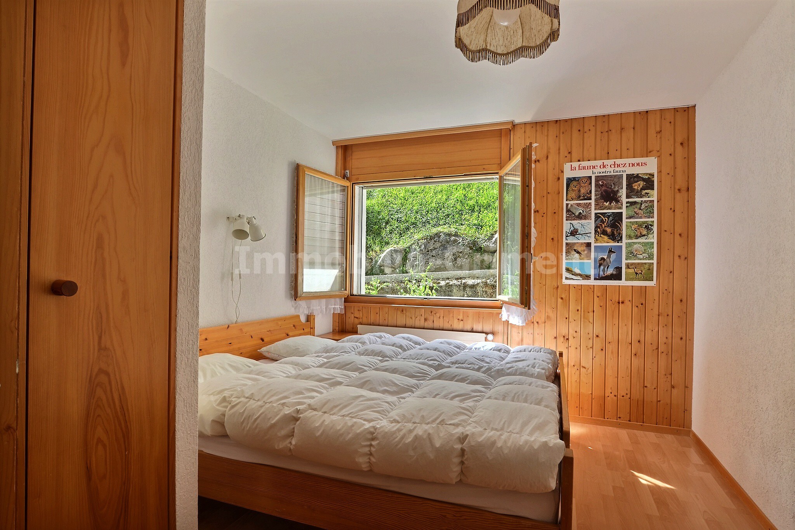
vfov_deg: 67.4
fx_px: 397
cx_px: 398
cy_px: 265
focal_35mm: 18
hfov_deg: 90.0
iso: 400
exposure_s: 1/2
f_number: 9
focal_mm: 12
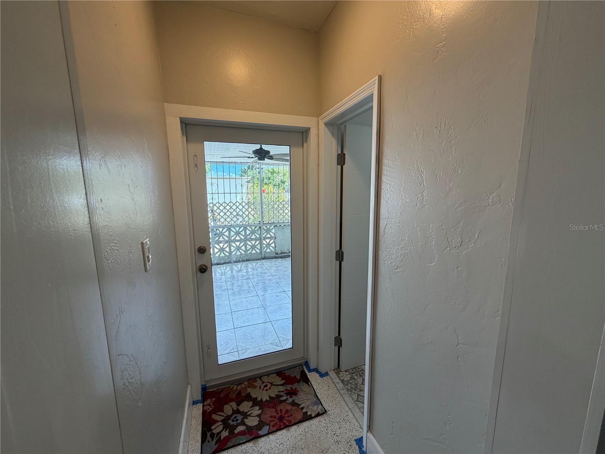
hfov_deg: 102.1
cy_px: 227
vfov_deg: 85.7
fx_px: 245
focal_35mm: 14
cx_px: 302
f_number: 2.2
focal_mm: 2.22
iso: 100
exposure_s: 1/120
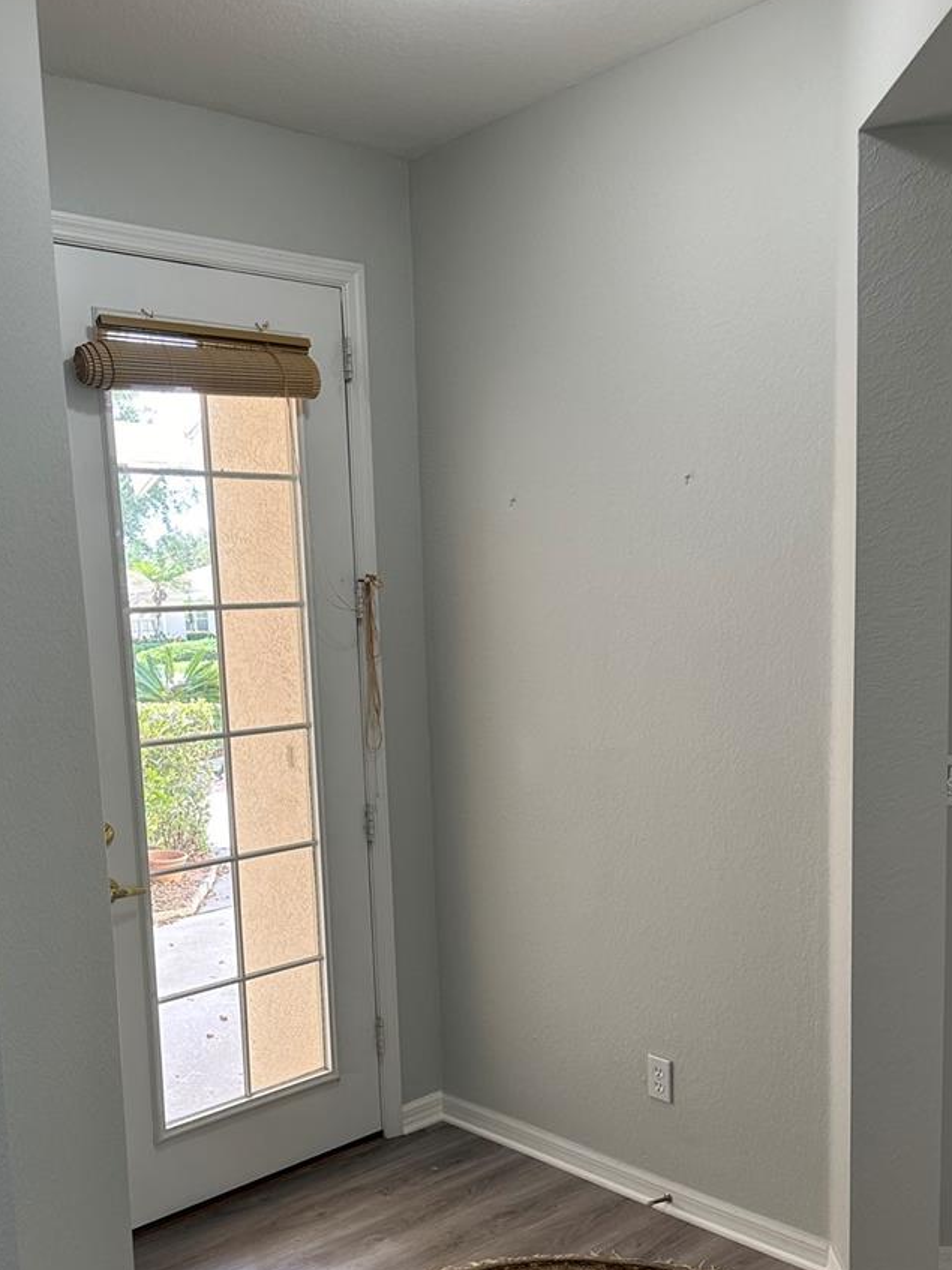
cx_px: 378
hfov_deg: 41.6
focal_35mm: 34
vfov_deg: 53.4
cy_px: 786
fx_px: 1247
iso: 125
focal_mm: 6.86
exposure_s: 1/133
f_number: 1.78
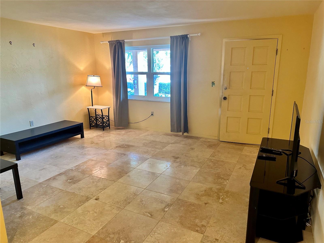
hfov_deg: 71.6
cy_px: 122
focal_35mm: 24
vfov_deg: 56.8
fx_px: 225
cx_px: 162
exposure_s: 1/60
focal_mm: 6.86
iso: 400
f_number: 1.78
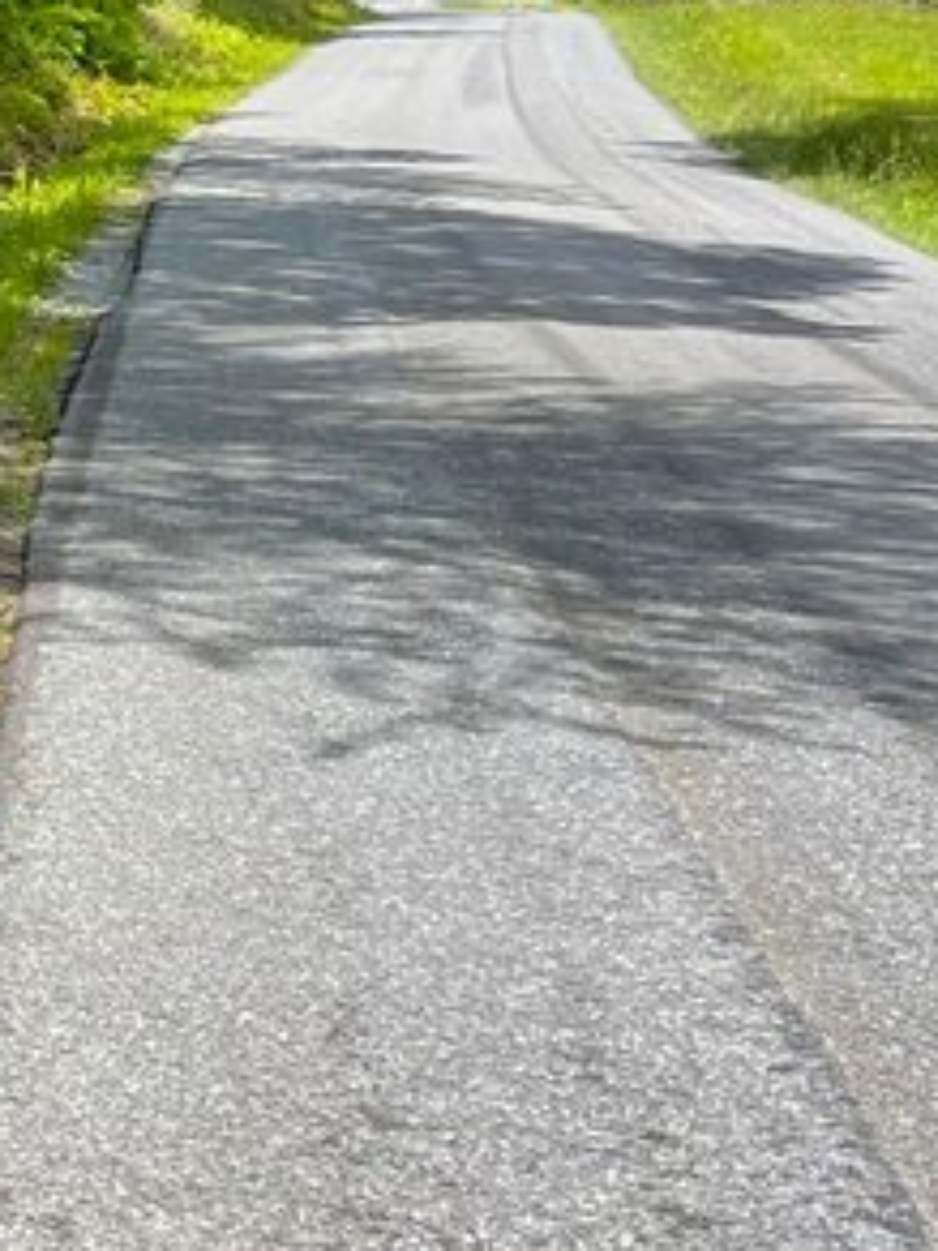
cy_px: 456
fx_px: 3649
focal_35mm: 101
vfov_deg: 19.4
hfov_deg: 13.0
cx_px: -833
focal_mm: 4.2
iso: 32
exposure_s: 1/1289
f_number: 1.6
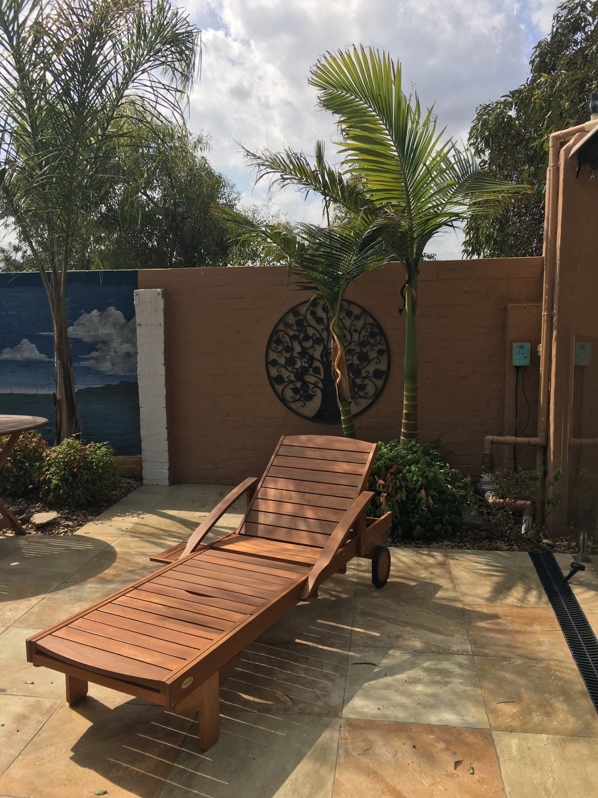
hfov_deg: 48.2
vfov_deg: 61.7
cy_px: 399
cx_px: 299
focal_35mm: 29
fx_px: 668
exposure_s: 1/1508
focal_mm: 4.15
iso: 25
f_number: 2.2
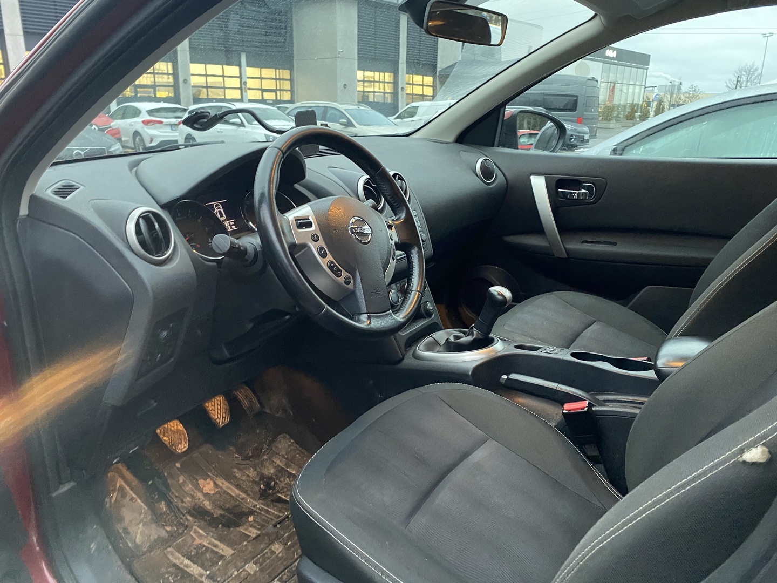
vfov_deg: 53.1
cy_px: 292
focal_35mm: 26
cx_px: 388
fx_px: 584
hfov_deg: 67.3
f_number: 1.8
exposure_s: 1/30
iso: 640
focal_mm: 4.25
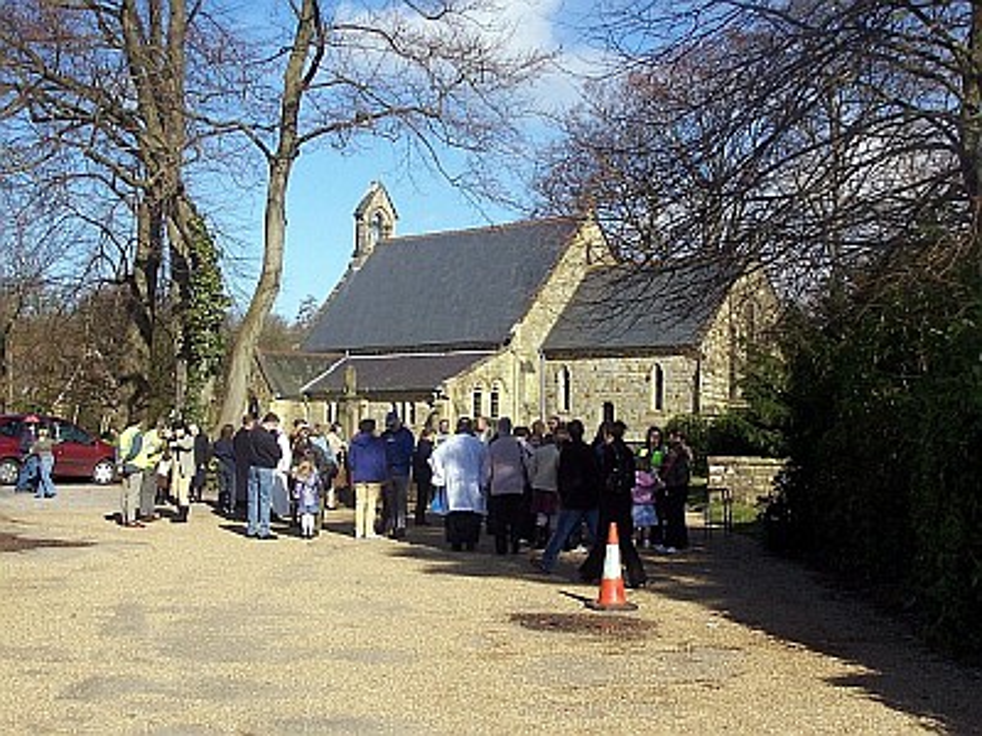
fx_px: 1674
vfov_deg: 24.8
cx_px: 491
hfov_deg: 32.7
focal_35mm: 59
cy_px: 368
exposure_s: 1/750
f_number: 3.2
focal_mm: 9.8
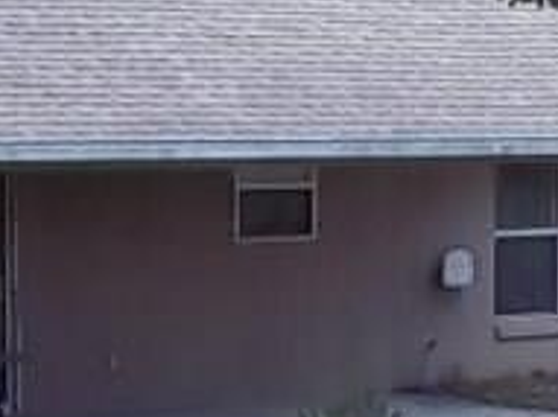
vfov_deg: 7.5
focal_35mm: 193
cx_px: 485
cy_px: 688
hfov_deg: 10.2
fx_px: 3109
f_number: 3.1
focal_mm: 6.5
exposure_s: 1/200
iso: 80
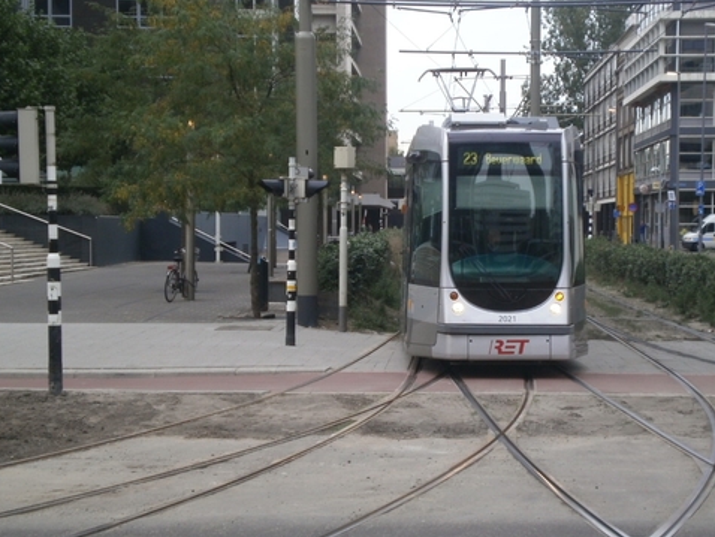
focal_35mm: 74
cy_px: 260
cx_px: 432
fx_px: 1529
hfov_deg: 26.3
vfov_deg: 19.9
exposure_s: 1/160
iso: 100
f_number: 4.2
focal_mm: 10.3
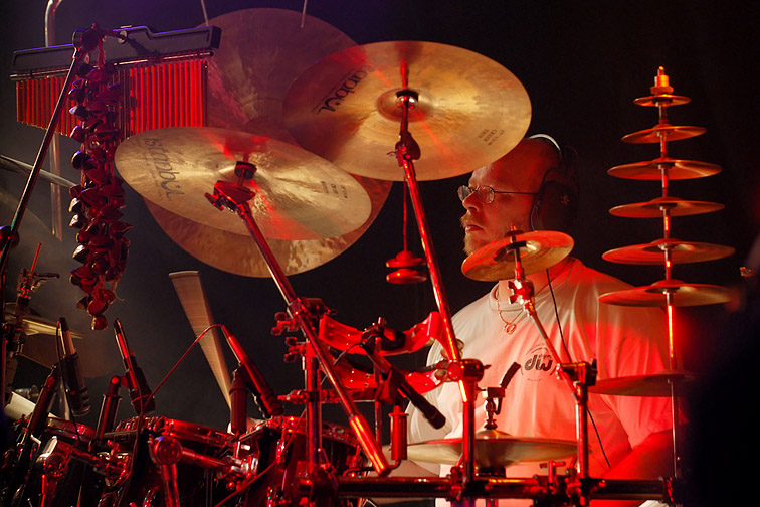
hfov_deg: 9.8
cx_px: 380
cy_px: 254
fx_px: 4433
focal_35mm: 210
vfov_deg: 6.5
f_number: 3.2
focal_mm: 140
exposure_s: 1/50
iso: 400
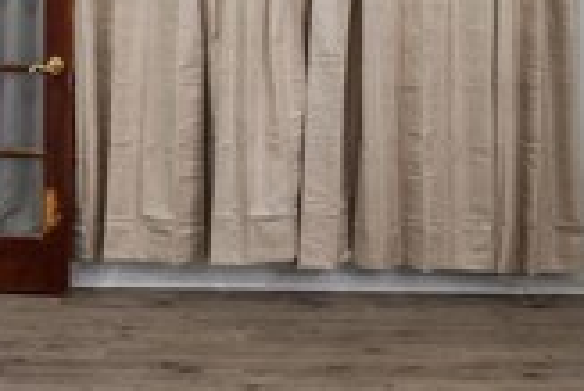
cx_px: 265
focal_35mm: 59
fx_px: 958
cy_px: 45
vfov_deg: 22.5
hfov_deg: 33.9
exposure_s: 1/20
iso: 400
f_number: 8
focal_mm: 10
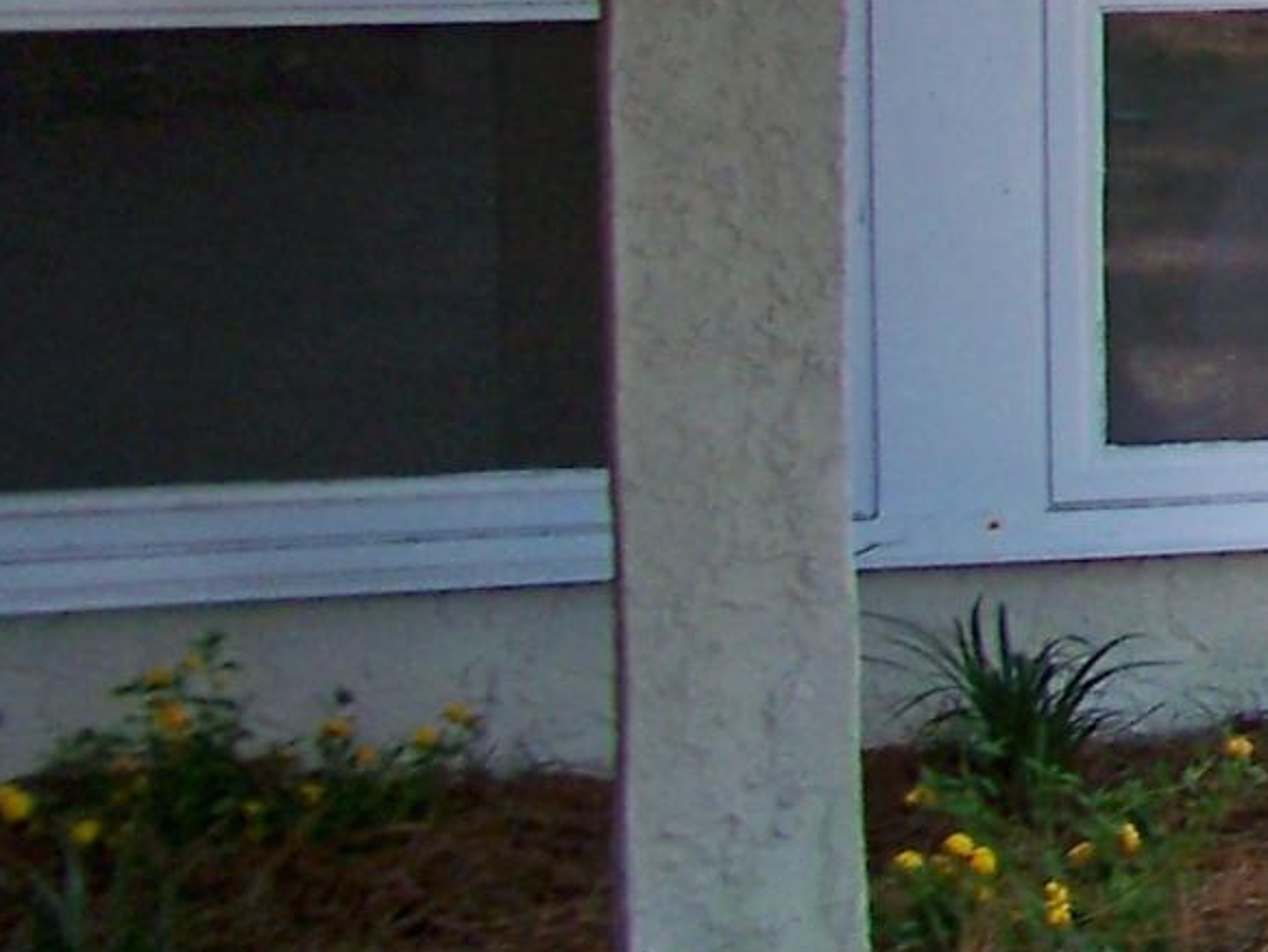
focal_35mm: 170
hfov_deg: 9.9
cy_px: -368
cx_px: 3231
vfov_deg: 8.6
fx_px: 6230
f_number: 2.8
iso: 64
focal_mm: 5.85
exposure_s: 1/250
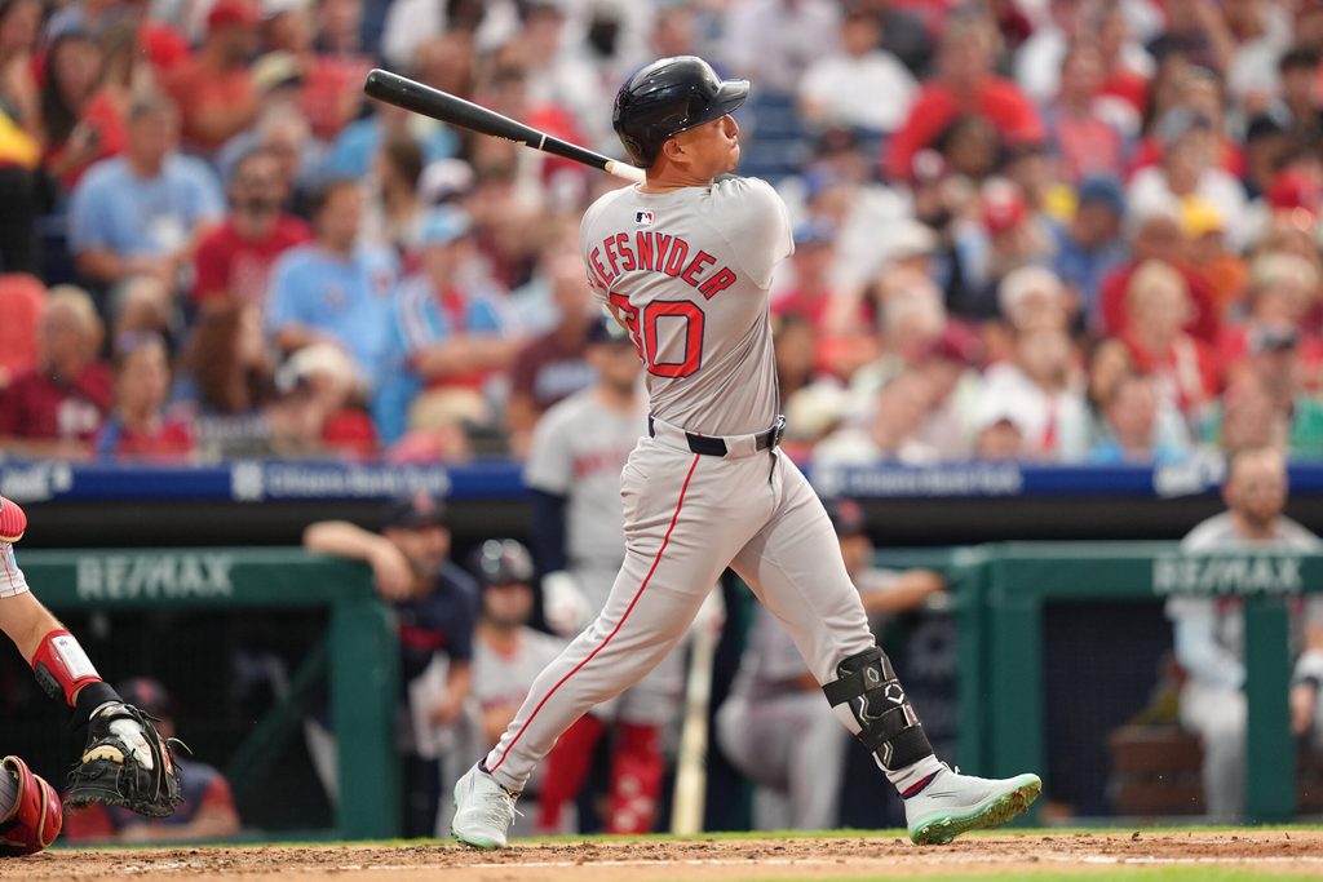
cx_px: 662
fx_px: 14701
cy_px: 441
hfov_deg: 5.2
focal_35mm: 400
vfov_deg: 3.4
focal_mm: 400
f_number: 2.8
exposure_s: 1/2500
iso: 2000
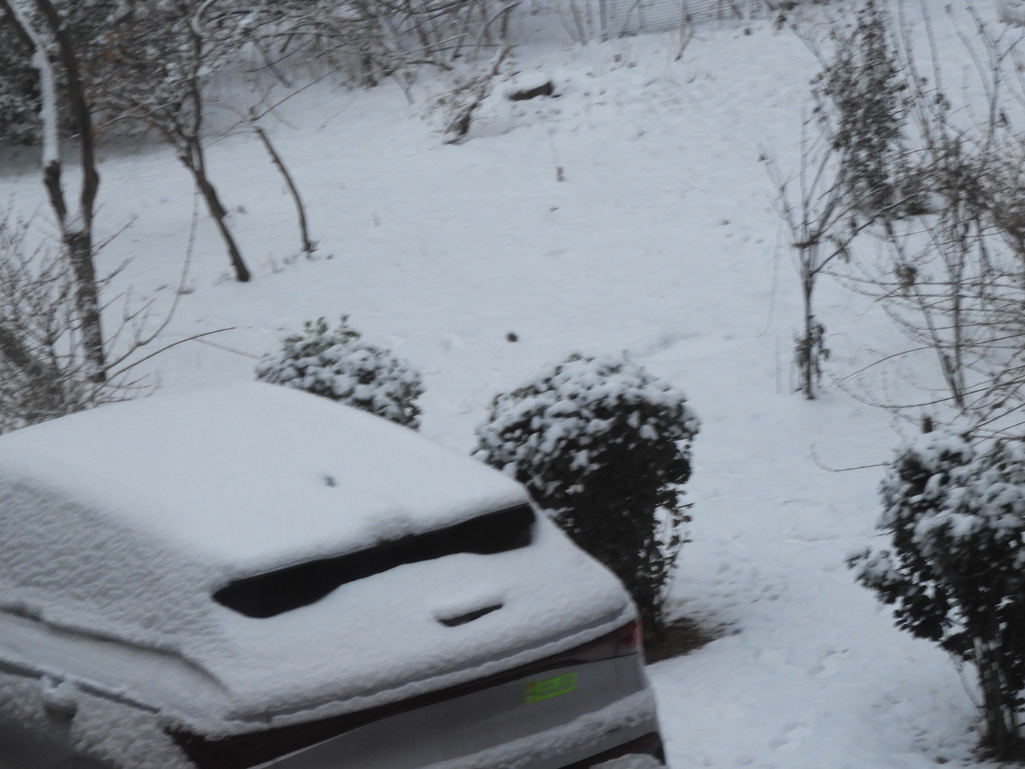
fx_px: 4175
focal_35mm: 141
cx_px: 424
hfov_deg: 14.0
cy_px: 373
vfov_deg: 10.5
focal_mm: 20.6
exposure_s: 1/20
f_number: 5
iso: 400
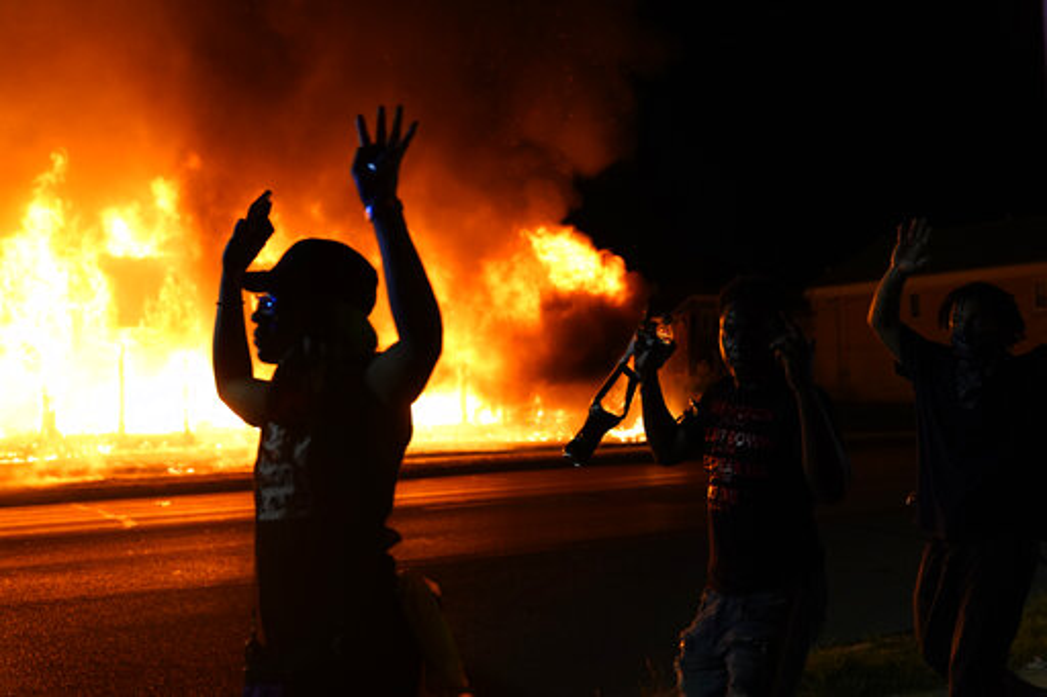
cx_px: 524
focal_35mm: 40
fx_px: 1163
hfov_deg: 48.5
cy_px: 348
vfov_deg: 33.4
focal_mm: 40
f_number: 2.8
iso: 2000
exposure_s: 1/250
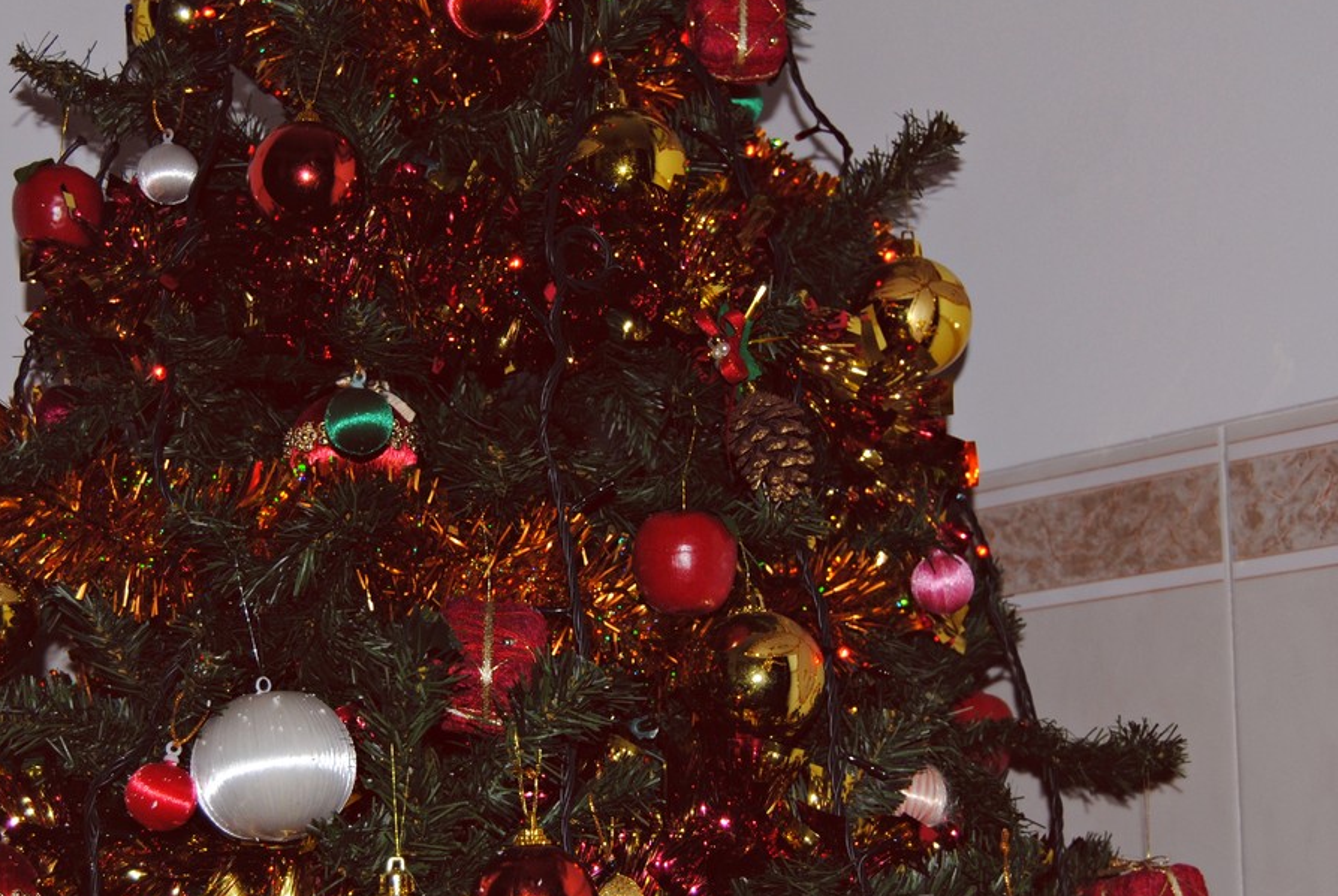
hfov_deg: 27.6
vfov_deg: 18.7
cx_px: 500
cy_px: 526
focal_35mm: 73
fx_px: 2717
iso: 200
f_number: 4.5
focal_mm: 34
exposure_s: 1/60
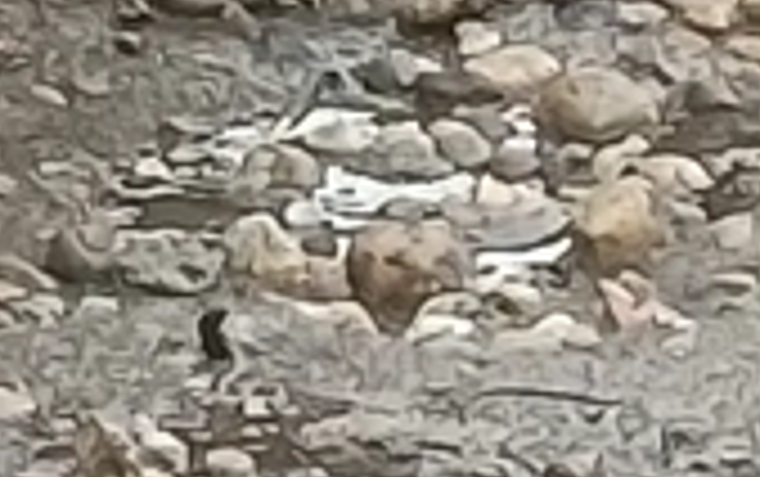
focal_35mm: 201
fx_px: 4167
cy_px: -796
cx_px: -1030
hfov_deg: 9.4
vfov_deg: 6.2
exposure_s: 1/100
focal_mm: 5.31
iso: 71
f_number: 1.7
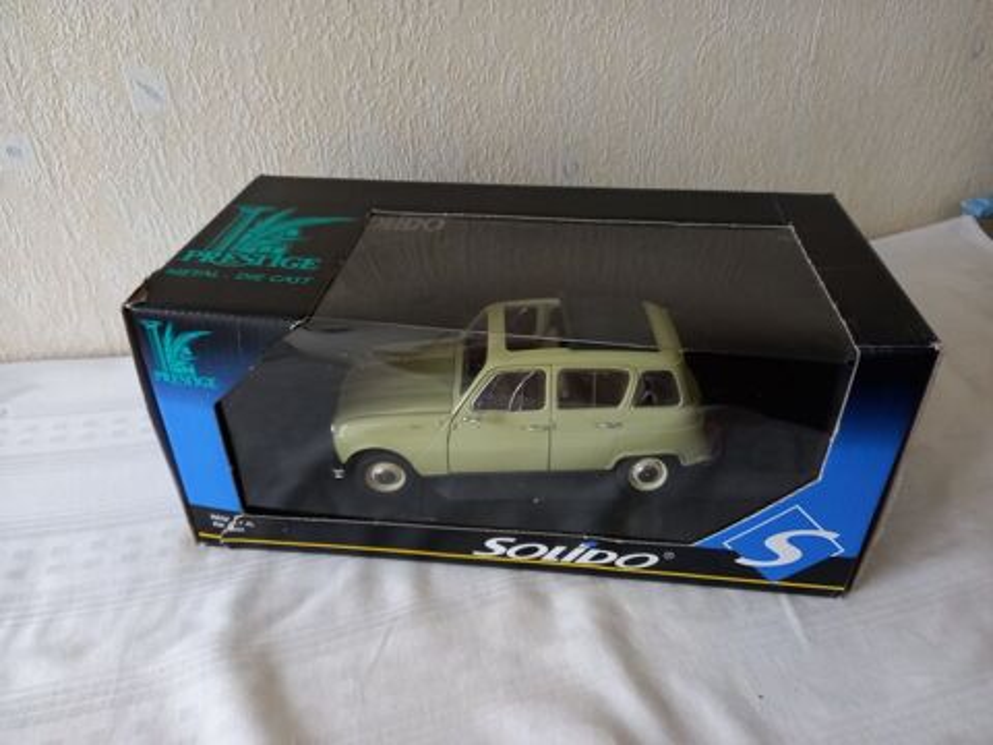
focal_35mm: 25
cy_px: 372
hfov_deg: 69.4
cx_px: 496
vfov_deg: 54.9
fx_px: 717
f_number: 2
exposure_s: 1/25
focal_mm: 4.6
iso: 320
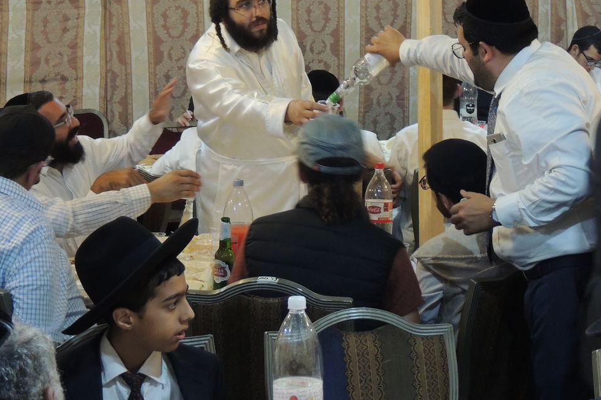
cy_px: 75
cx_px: 320
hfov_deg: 18.9
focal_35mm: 108
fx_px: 1803
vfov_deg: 12.6
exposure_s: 1/15
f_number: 3.9
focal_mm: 12.4
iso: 400
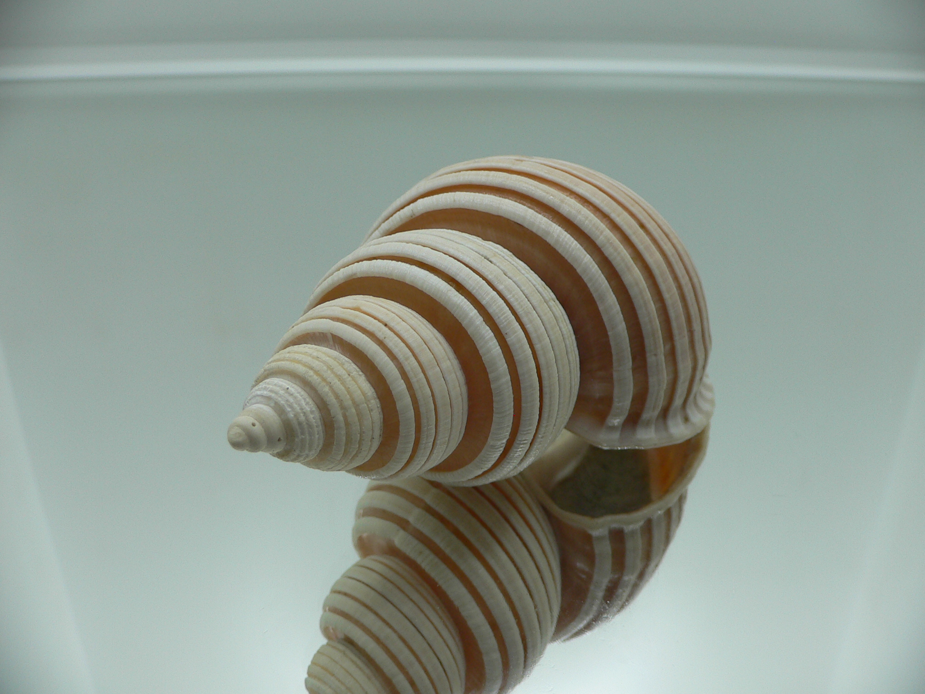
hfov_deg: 52.6
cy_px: 347
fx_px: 935
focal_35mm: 35
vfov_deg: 40.7
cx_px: 462
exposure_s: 1/80
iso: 80
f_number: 2.8
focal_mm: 4.6
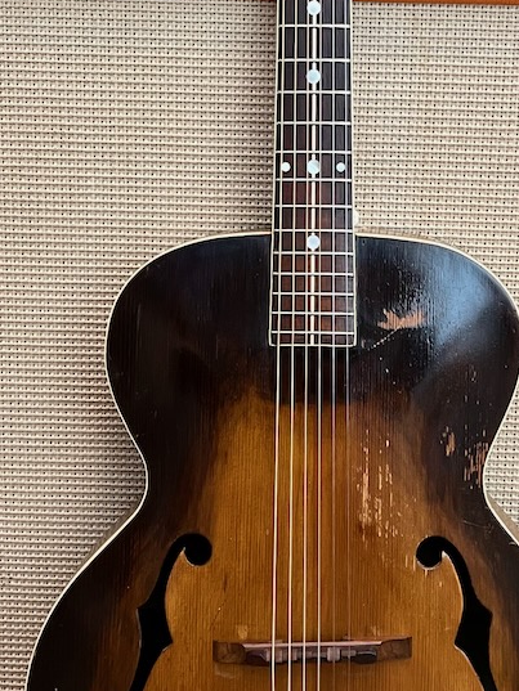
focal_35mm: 62
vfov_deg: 31.0
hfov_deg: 23.6
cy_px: 248
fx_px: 1239
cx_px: 321
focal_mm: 5.7
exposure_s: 1/50
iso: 200
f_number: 1.5
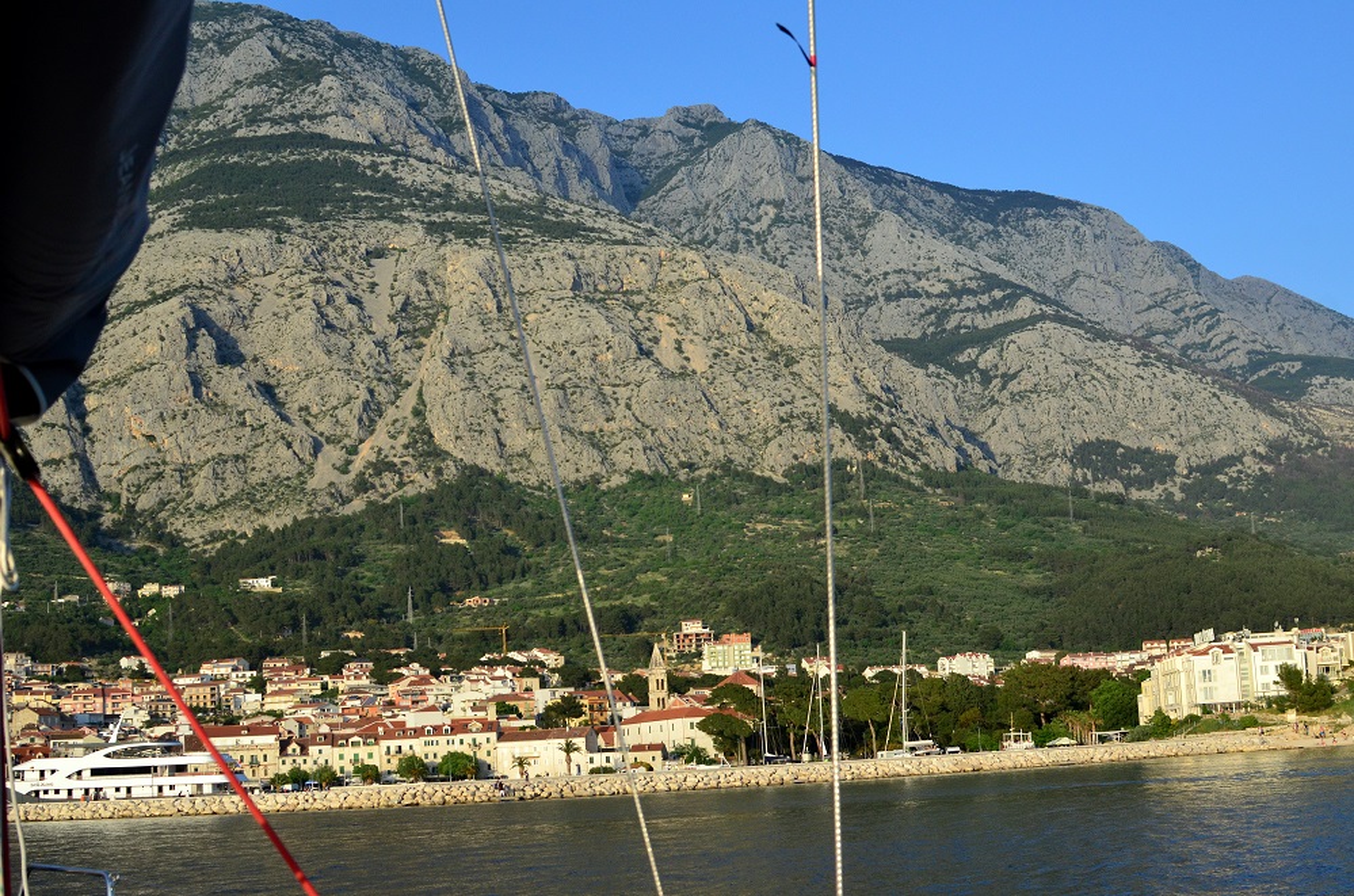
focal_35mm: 52
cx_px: 677
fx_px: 1970
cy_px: 448
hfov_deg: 37.9
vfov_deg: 25.6
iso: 800
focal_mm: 35
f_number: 6.3
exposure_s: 1/2000
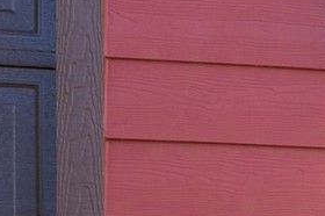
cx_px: 1088
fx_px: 1225
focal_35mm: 136
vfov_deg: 9.4
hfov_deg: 9.7
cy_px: 445
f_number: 9
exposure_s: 1/100
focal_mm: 17.5
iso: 250
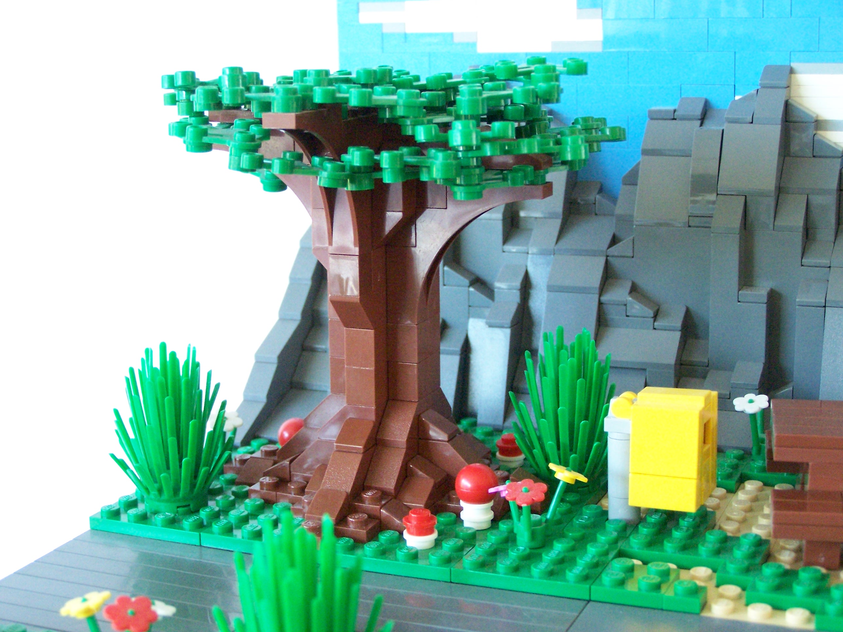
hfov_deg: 30.3
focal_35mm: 64
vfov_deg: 22.9
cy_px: 316
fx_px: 1559
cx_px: 422
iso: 400
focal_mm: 10.7
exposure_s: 1/30
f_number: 3.2
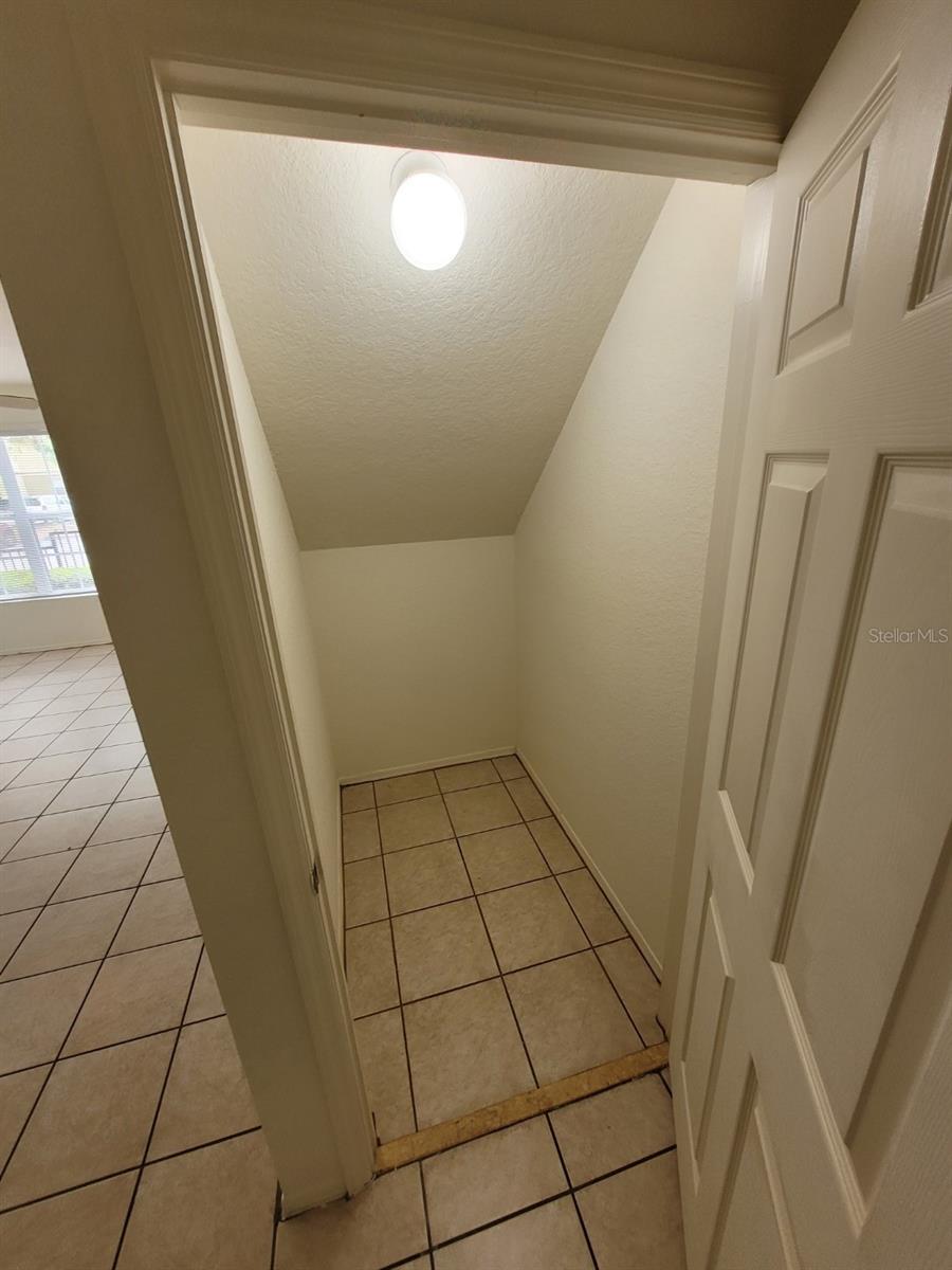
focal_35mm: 13
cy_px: 635
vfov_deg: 106.2
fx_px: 477
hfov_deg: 89.9
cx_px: 476
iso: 80
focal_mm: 1.74
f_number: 2.2
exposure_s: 1/60
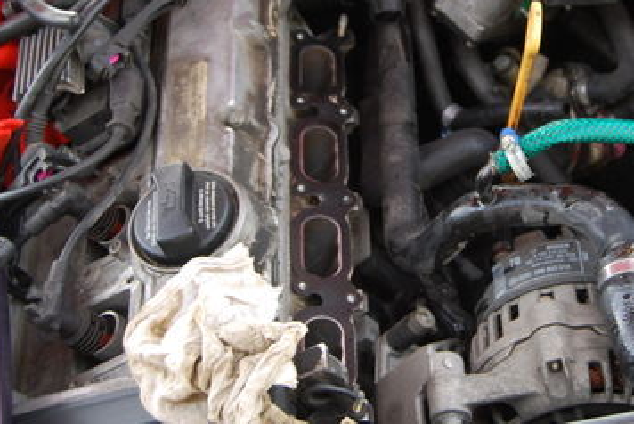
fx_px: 1428
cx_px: 463
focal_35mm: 81
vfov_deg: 16.8
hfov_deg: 24.8
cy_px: 121
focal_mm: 30
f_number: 4.5
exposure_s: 1/80
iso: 200
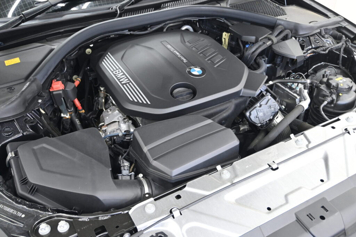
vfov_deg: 40.0
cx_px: 178
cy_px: 118
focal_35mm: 33
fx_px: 326
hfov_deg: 57.2
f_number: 4.5
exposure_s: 1/40
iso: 720
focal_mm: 22
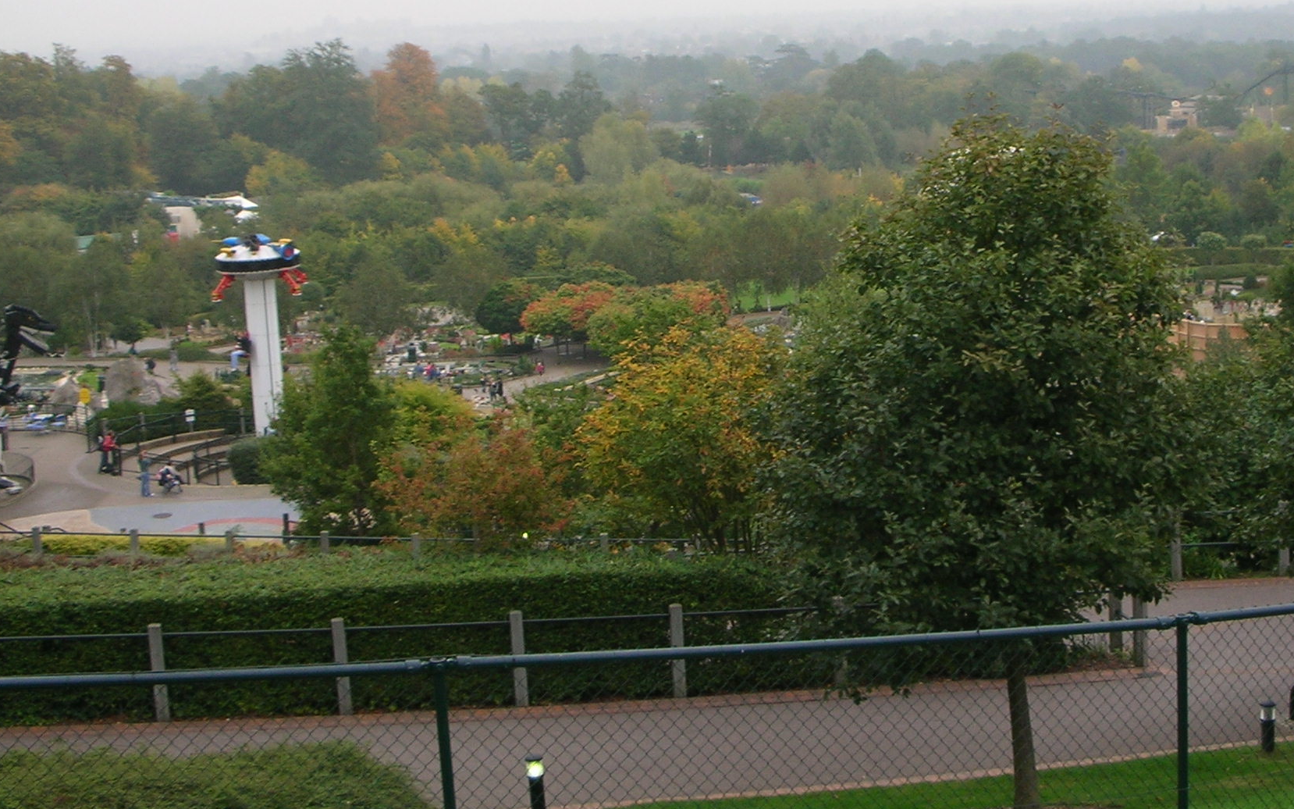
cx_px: 765
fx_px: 2045
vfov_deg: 22.2
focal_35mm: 58
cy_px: 208
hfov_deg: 35.0
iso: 50
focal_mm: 5.8
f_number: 3
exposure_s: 1/58.7
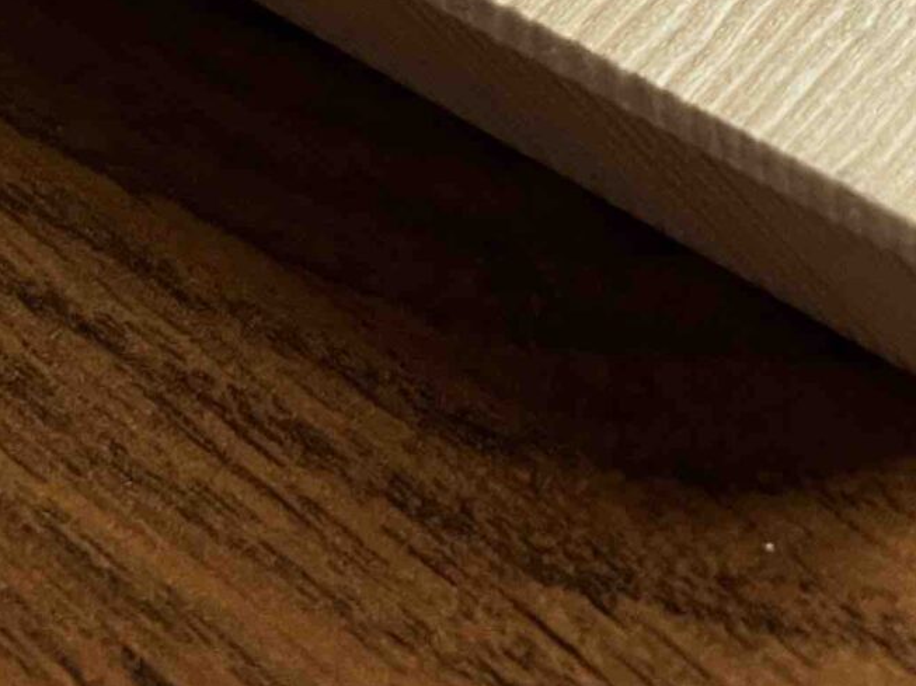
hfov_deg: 17.9
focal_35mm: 102
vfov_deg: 13.6
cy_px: -365
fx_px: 2698
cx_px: 1232
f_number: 1.5
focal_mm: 5.7
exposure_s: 1/68
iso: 125
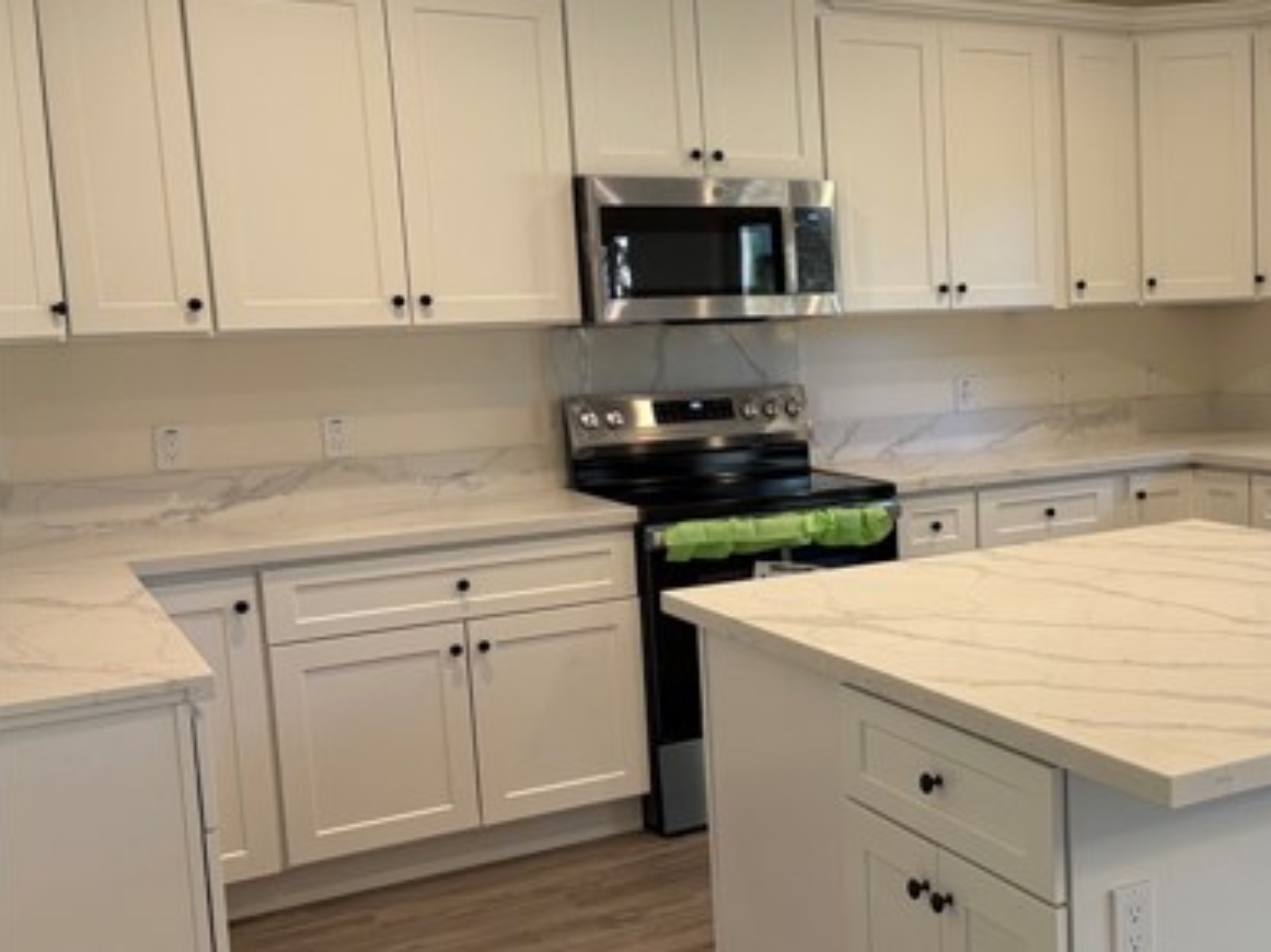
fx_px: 1578
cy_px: 496
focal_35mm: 43
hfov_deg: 41.7
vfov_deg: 33.6
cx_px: 1044
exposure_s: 1/120
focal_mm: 5.96
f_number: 1.6
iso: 125
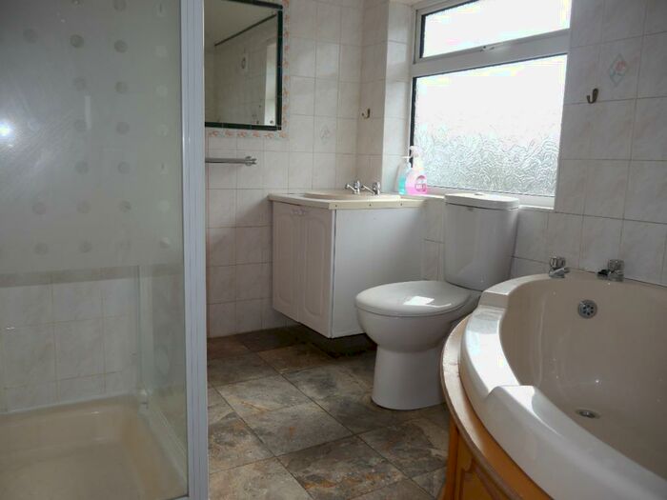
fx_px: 540
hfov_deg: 63.4
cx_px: 334
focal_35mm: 28
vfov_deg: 49.7
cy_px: 250
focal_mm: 14
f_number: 5
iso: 160
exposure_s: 1/160
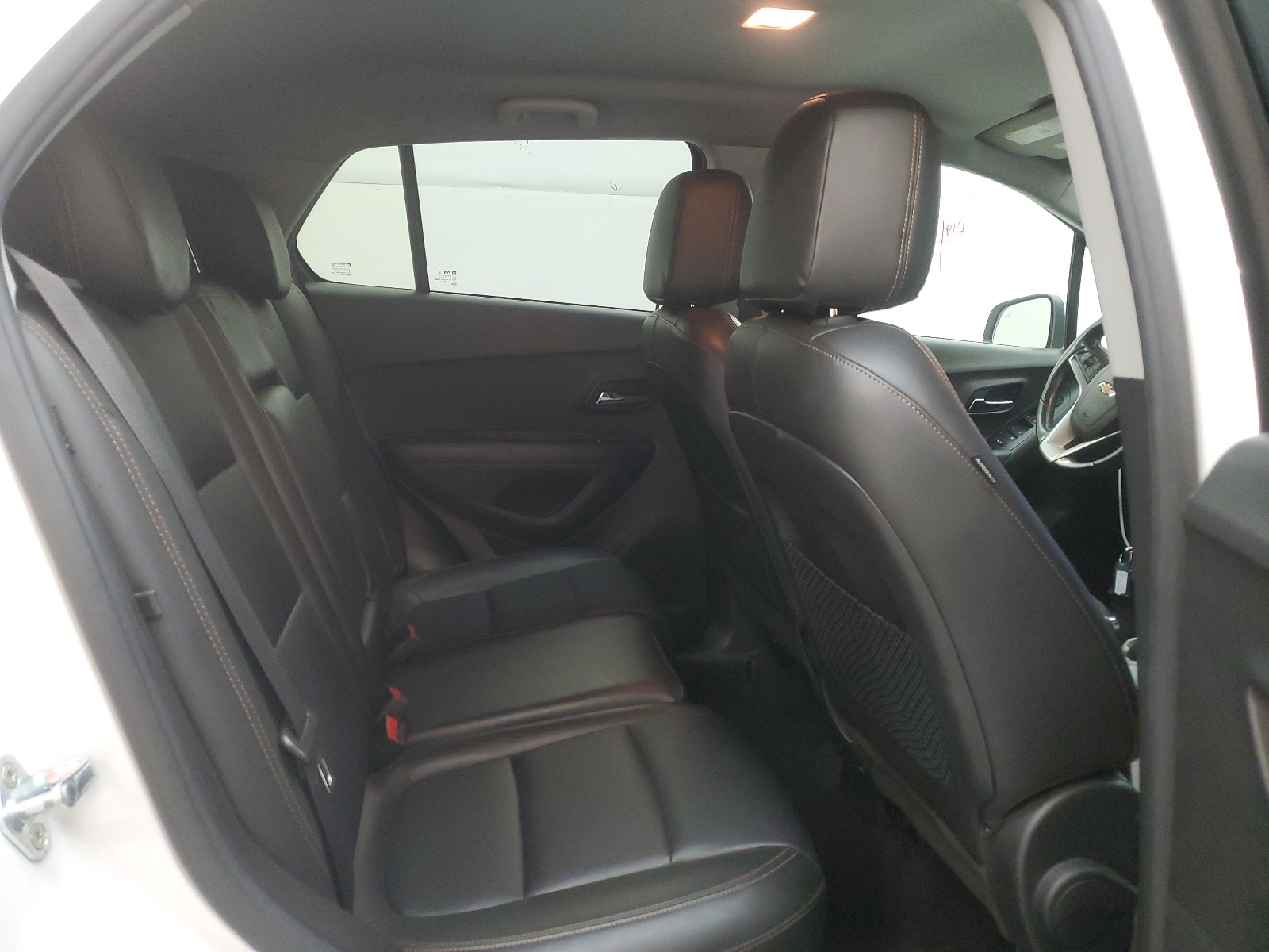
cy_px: 476
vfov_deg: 53.1
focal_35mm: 26
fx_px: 953
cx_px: 634
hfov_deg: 67.3
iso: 243
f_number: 1.5
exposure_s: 1/60.2
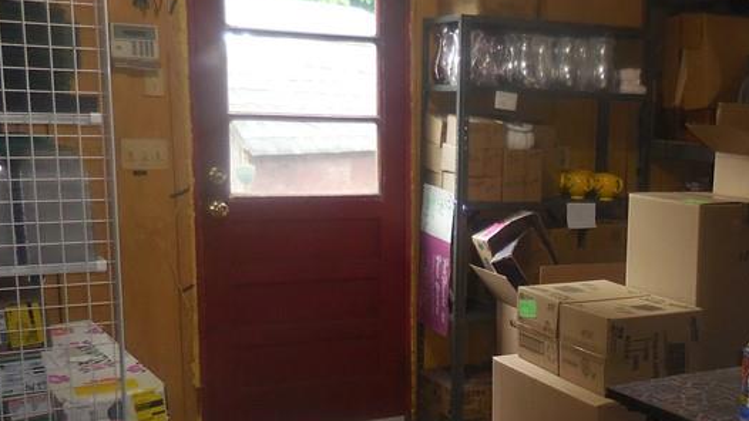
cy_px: 319
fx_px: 1053
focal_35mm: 53
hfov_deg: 37.2
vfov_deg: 22.4
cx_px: 639
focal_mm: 4.5
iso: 200
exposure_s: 1/25
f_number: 3.3
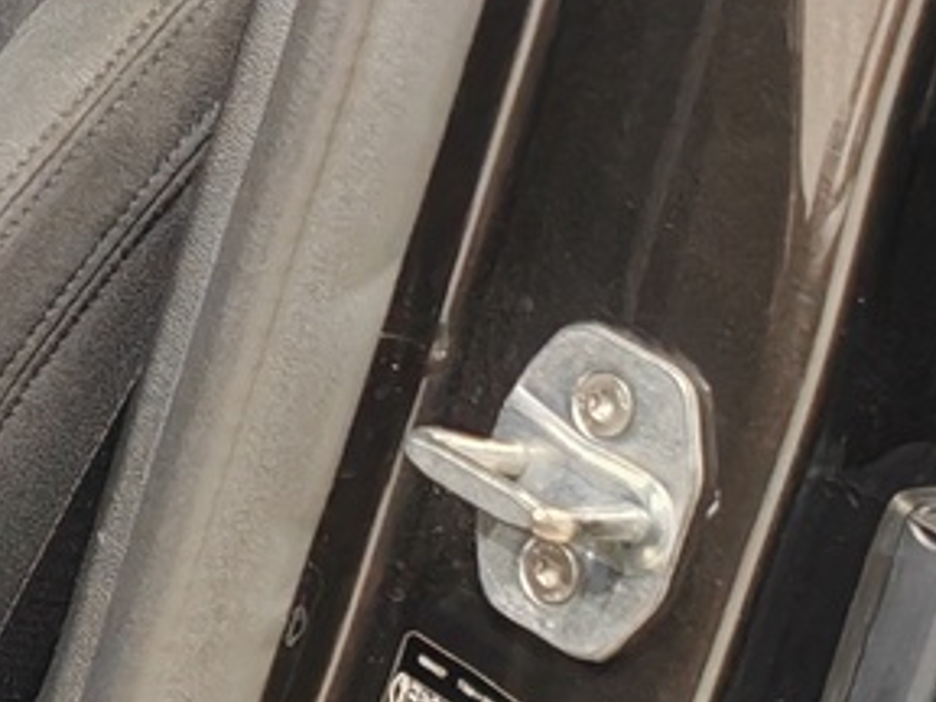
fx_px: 3515
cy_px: -3
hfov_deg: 13.2
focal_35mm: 130
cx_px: -890
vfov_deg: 11.3
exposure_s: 1/50
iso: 400
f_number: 1.6
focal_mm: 5.4
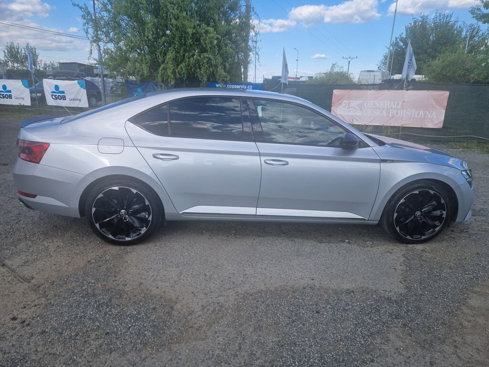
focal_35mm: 23
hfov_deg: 73.9
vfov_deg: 58.9
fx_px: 325
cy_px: 184
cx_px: 244
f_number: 1.8
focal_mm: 5.4
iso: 50
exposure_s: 1/860
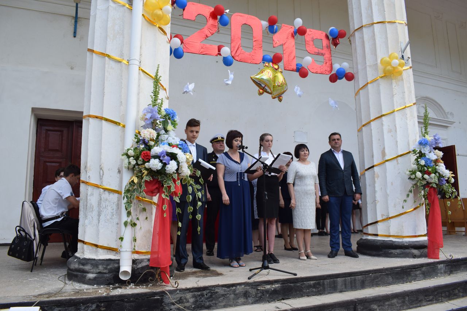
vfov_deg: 47.9
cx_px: 234
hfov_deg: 67.4
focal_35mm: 27
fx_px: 350
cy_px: 156
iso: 400
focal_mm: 18
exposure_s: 1/200
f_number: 8
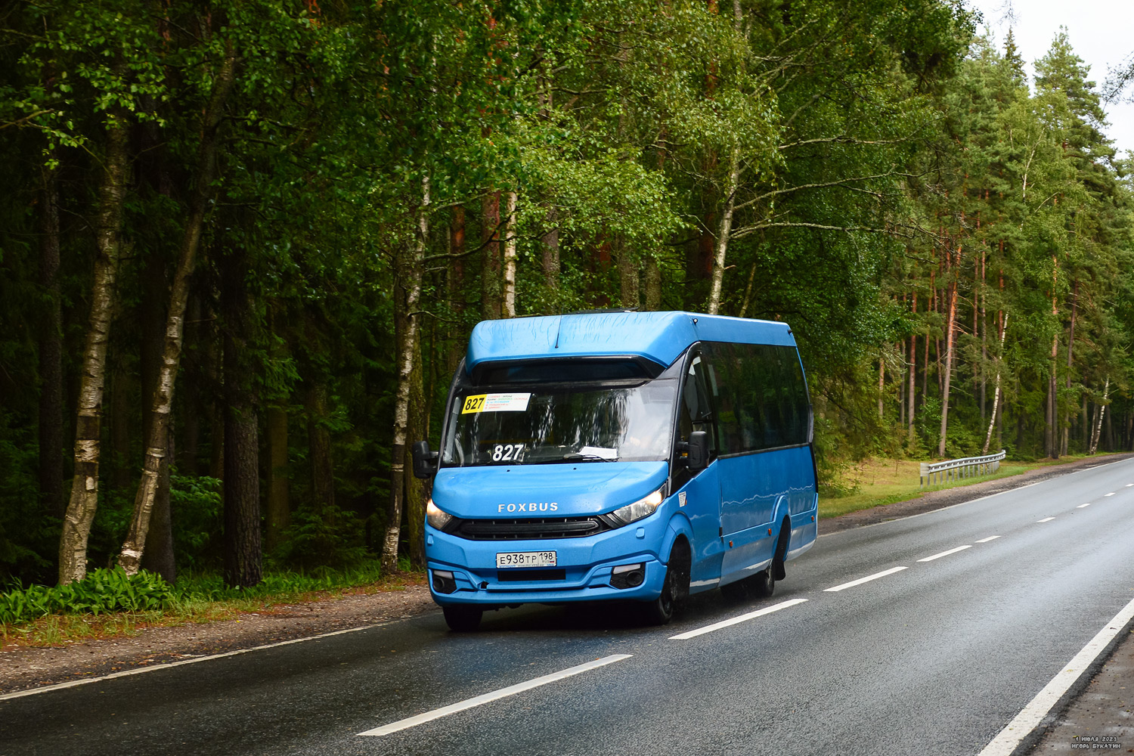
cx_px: 567
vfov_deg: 17.5
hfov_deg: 26.0
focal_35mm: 78
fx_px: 2457
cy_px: 378
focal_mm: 52
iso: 400
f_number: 5
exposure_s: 1/500
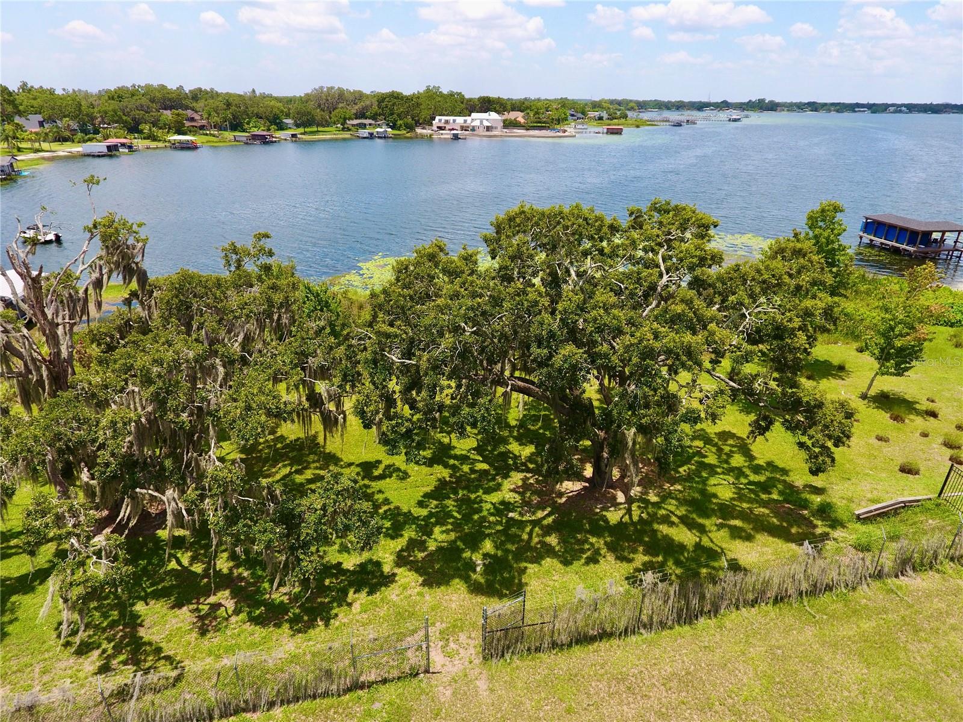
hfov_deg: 81.7
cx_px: 482
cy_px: 361
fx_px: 556
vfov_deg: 66.0
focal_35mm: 20
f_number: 2.8
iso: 100
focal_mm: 3.61
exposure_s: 1/596
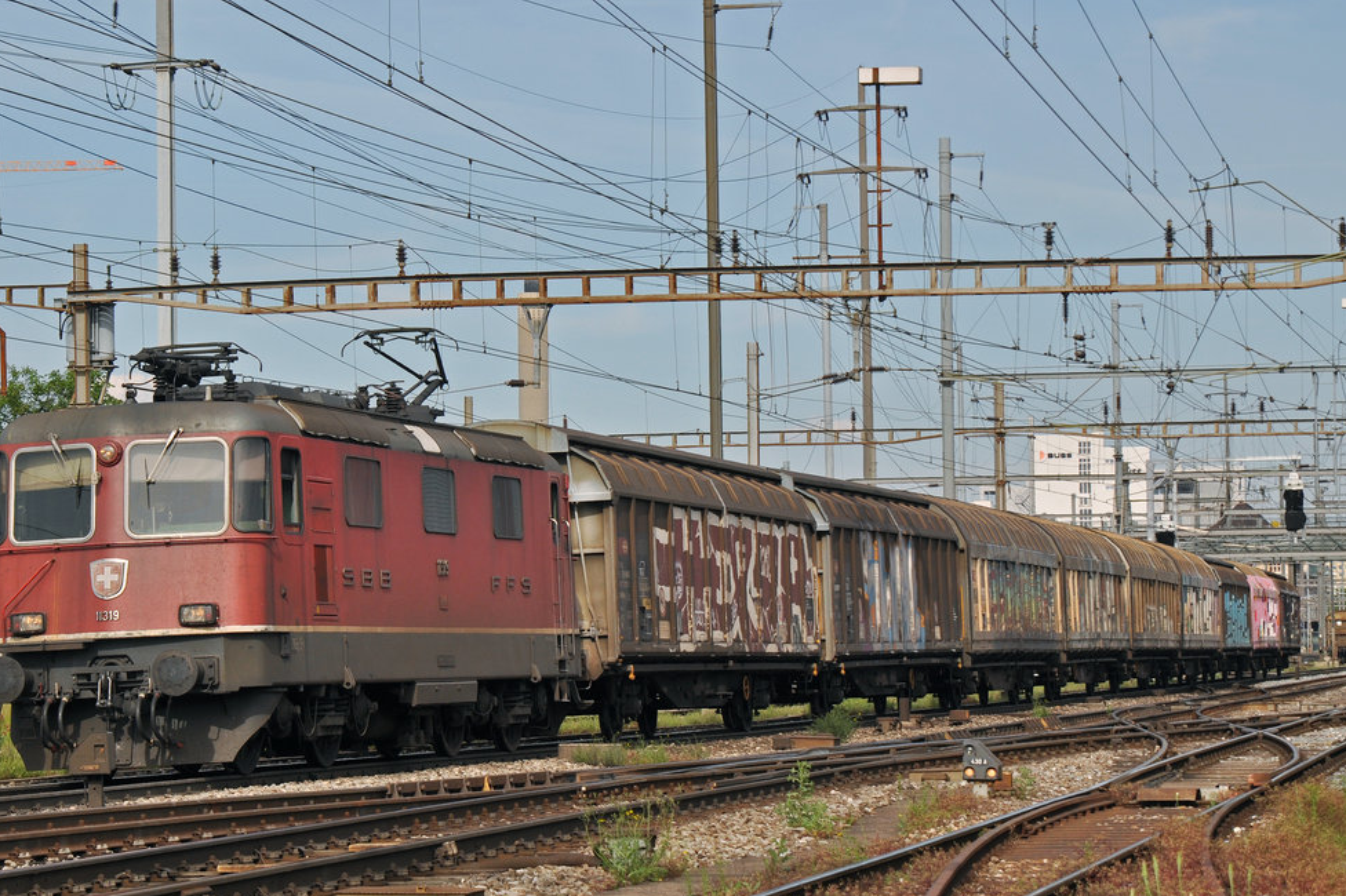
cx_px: 559
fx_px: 4821
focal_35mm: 129
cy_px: 416
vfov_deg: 10.6
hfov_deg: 15.9
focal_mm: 70
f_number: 5.6
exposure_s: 1/1000
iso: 200
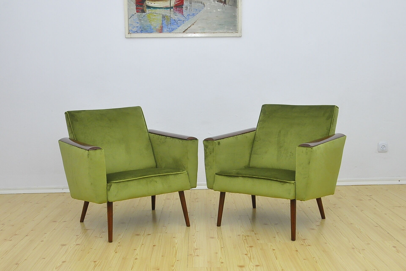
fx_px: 423
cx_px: 203
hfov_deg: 51.3
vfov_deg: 35.5
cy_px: 136
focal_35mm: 38
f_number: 8
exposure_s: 1/200
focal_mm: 25
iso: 1000
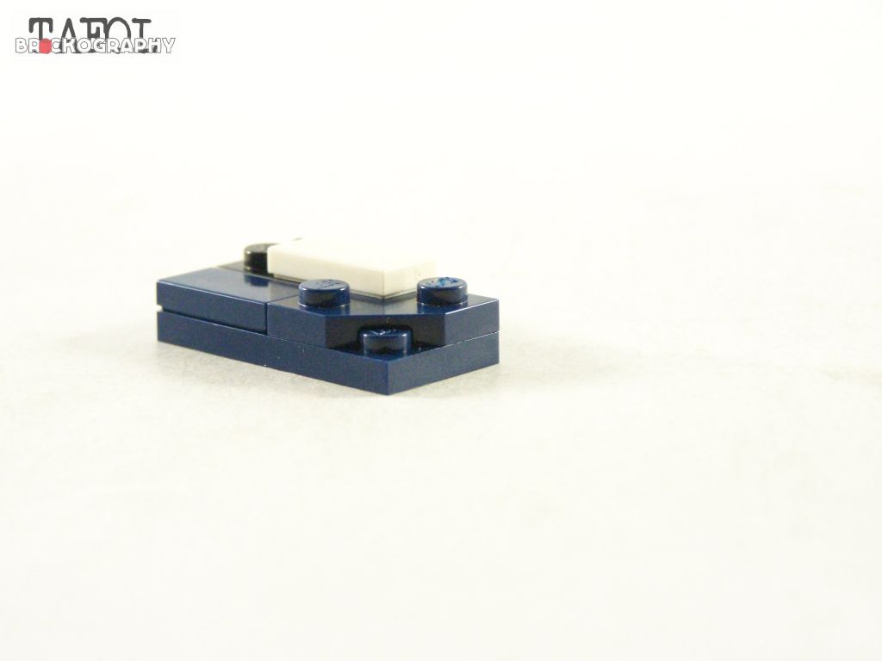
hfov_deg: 16.8
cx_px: 441
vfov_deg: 12.7
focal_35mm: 117
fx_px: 2981
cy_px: 330
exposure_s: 1/60
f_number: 3.2
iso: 400
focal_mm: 19.4
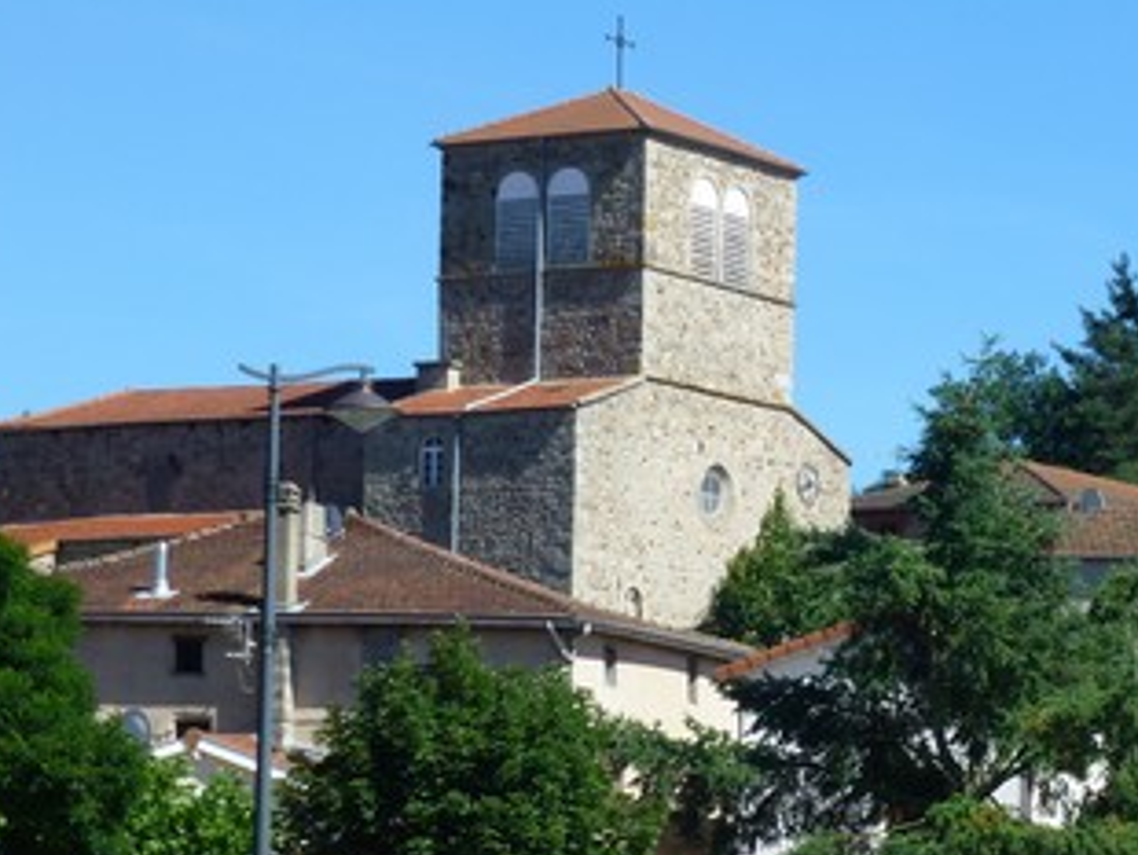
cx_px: 819
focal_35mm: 174
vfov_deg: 8.5
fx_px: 5725
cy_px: 734
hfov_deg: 11.3
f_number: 5.2
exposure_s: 1/400
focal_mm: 16.1
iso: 100
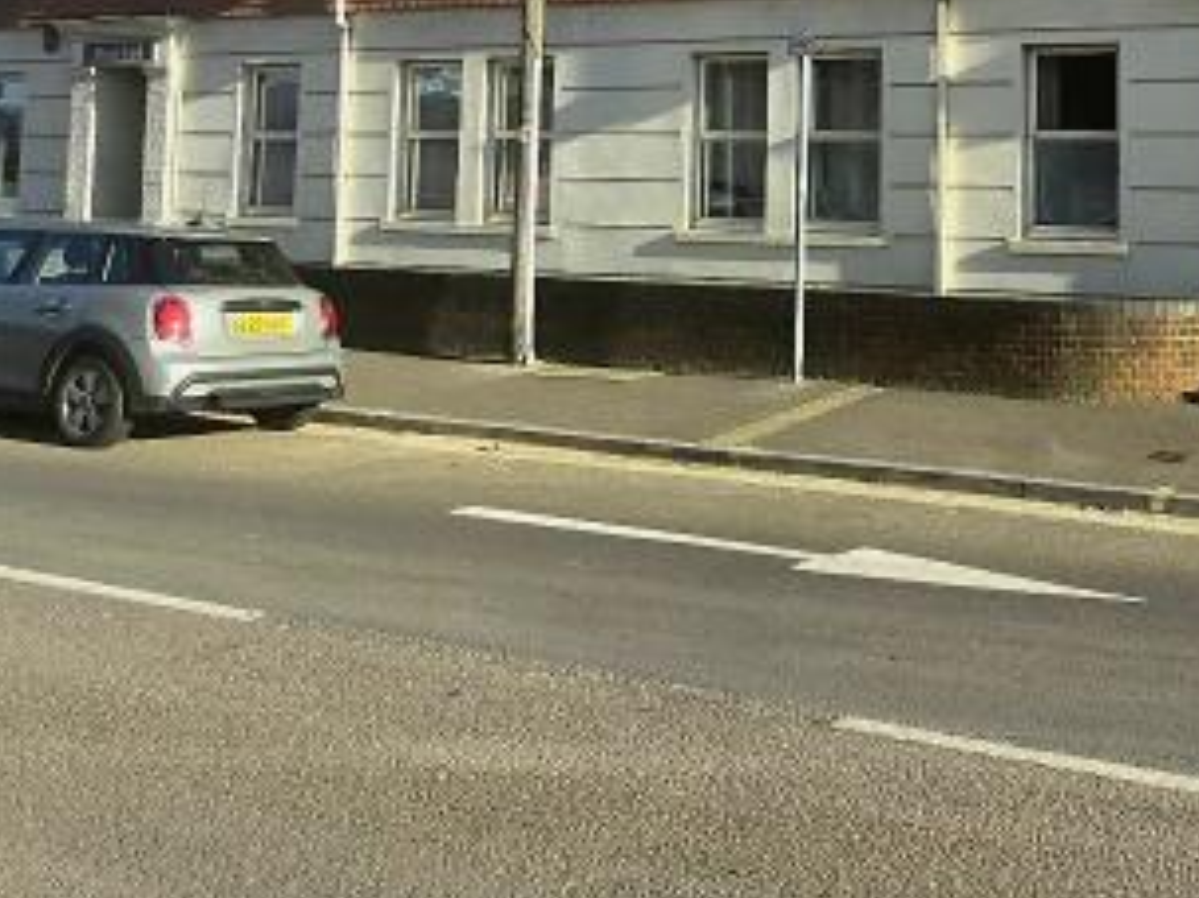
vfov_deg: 30.5
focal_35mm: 44
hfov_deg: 40.8
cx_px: 989
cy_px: -4
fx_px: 1523
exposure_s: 1/1667
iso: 50
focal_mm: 2.2
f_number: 2.2
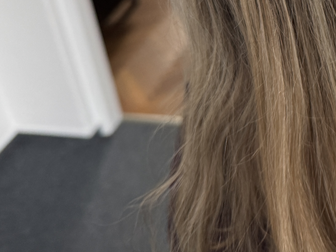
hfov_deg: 26.9
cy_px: -71
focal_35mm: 63
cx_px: 411
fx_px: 612
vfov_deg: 21.2
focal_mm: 6.76
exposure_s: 1/74
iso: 200
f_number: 1.78
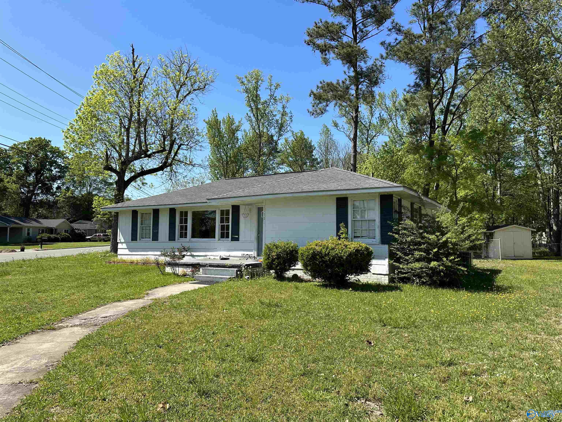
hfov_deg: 71.6
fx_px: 390
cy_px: 211
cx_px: 281
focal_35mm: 24
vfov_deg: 56.8
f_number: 1.78
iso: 80
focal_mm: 6.86
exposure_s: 1/3155
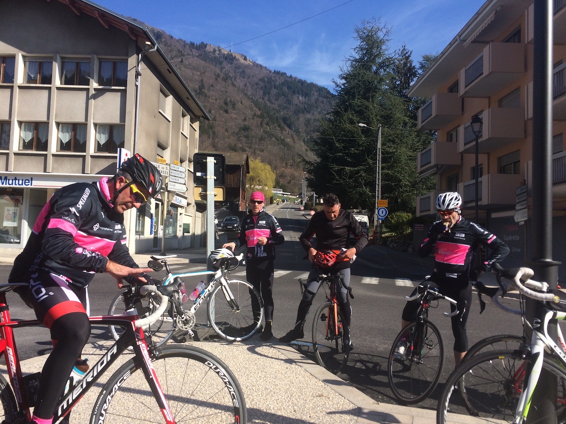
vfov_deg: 48.2
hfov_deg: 61.7
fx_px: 474
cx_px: 283
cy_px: 212
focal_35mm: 29
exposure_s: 1/1866
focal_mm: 4.15
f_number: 2.2
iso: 32
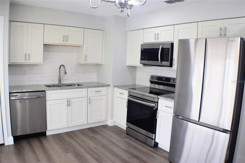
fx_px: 245
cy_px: 82
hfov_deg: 53.1
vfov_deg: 36.9
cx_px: 122
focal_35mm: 36
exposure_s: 1/125
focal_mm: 24
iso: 400
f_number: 5.6
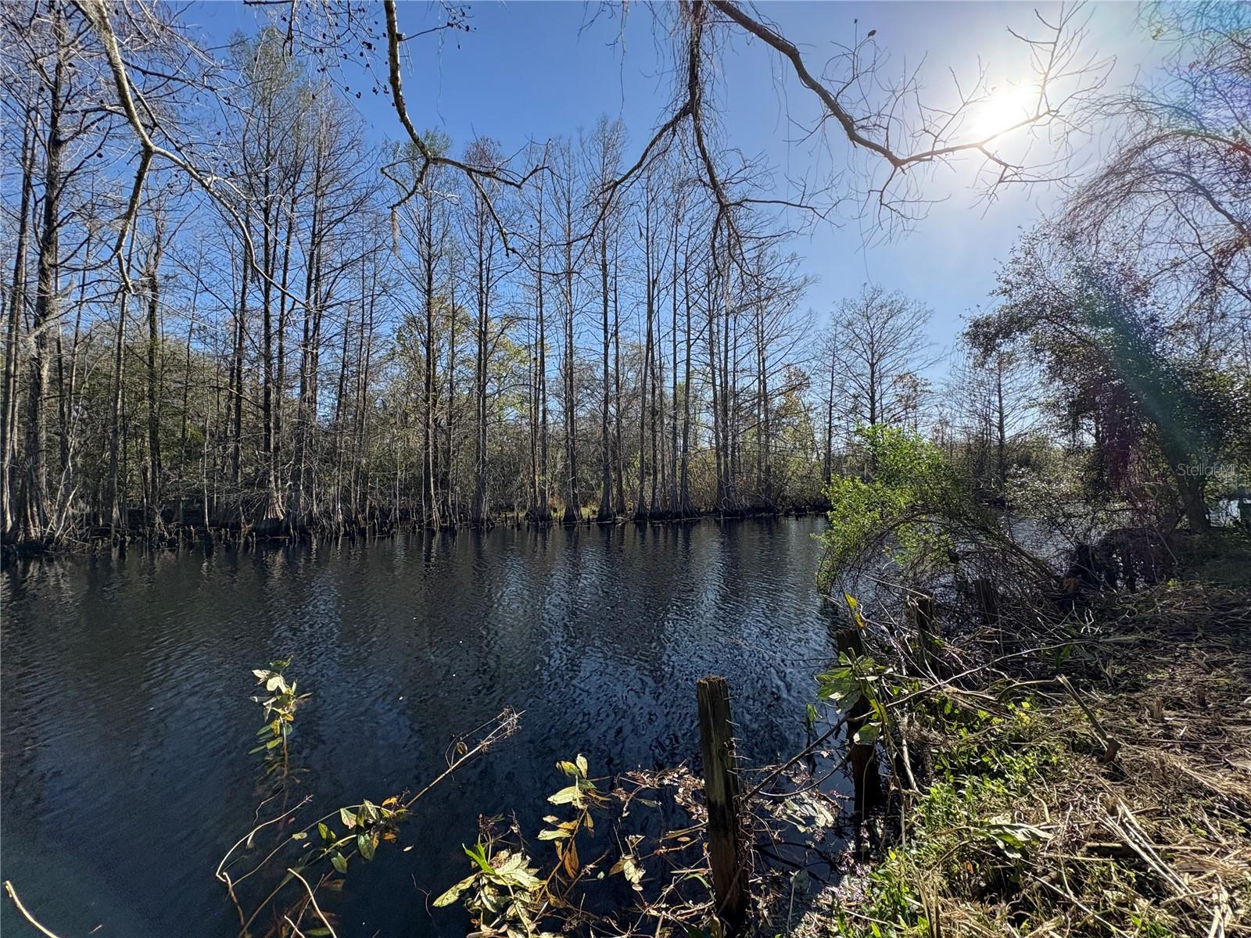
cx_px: 626
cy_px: 469
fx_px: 506
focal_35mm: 14
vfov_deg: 85.7
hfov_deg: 102.1
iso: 64
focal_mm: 2.22
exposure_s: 1/1536
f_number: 2.2
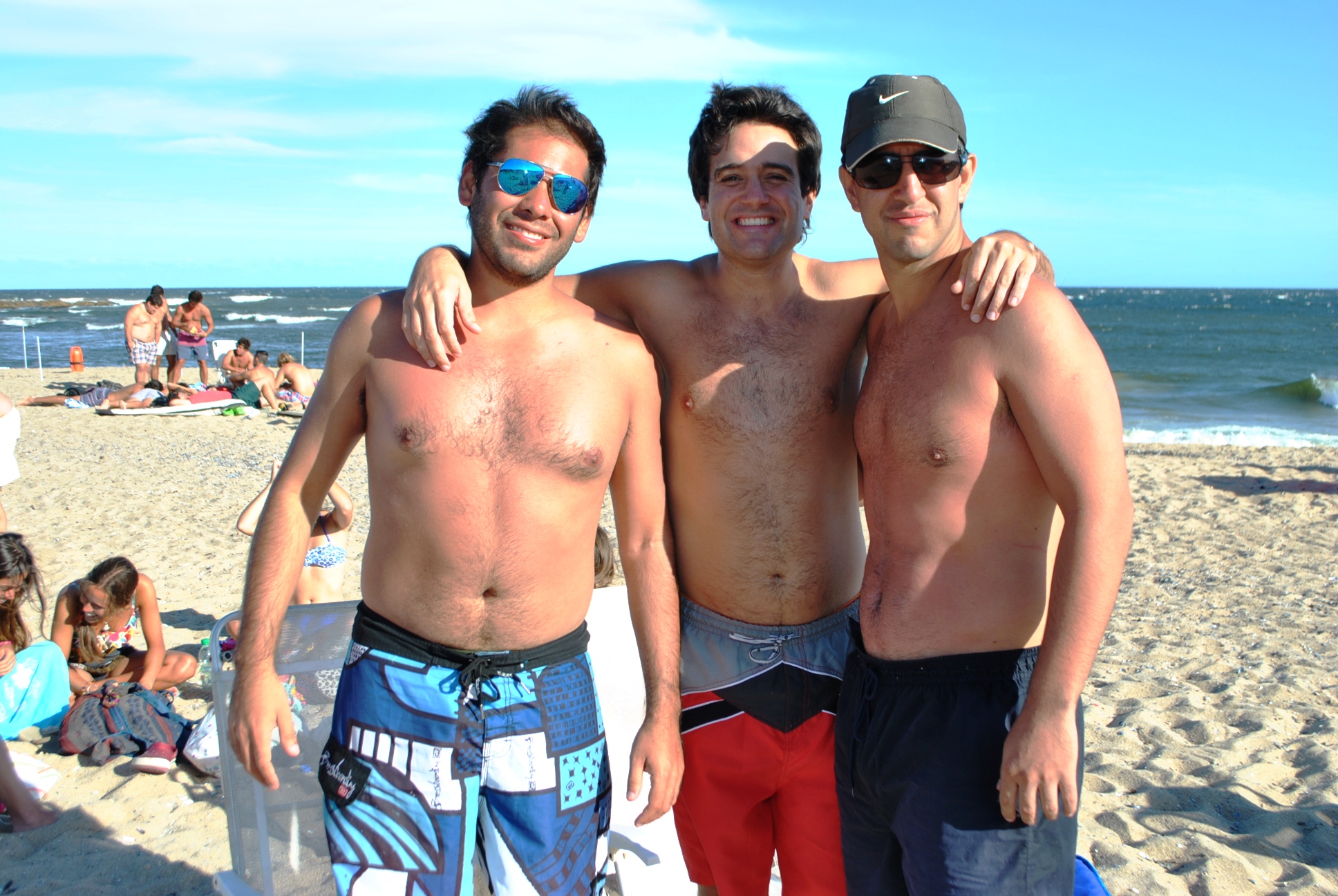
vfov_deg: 37.0
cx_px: 669
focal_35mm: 36
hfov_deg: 53.1
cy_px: 448
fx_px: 1340
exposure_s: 1/200
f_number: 5.6
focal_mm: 24
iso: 100
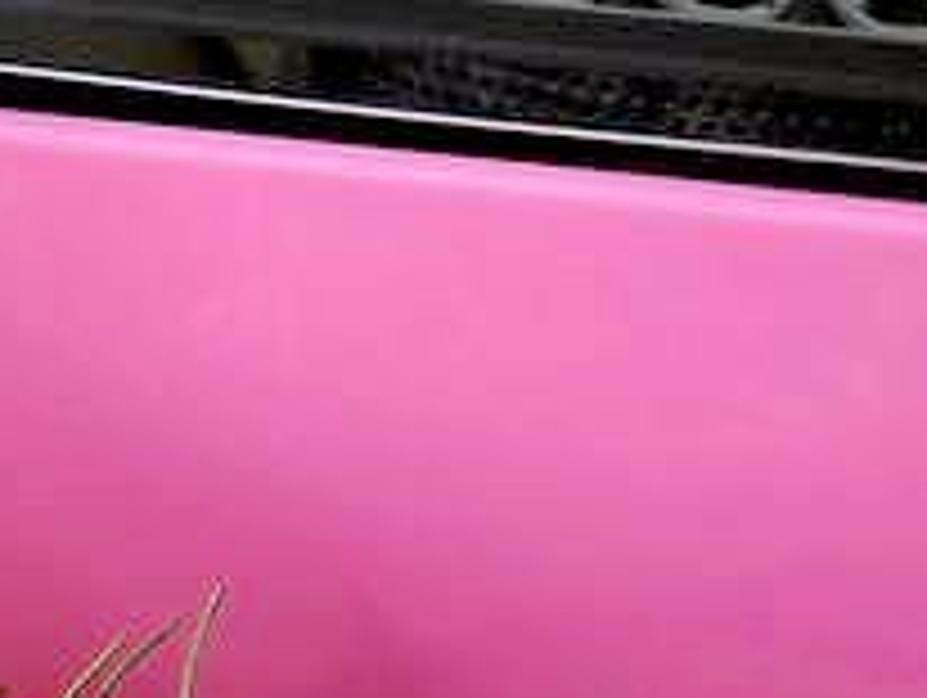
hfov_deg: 10.1
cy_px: 633
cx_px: -423
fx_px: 5067
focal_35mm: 189
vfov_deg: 7.8
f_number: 1.6
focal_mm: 25
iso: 200
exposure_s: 1/100
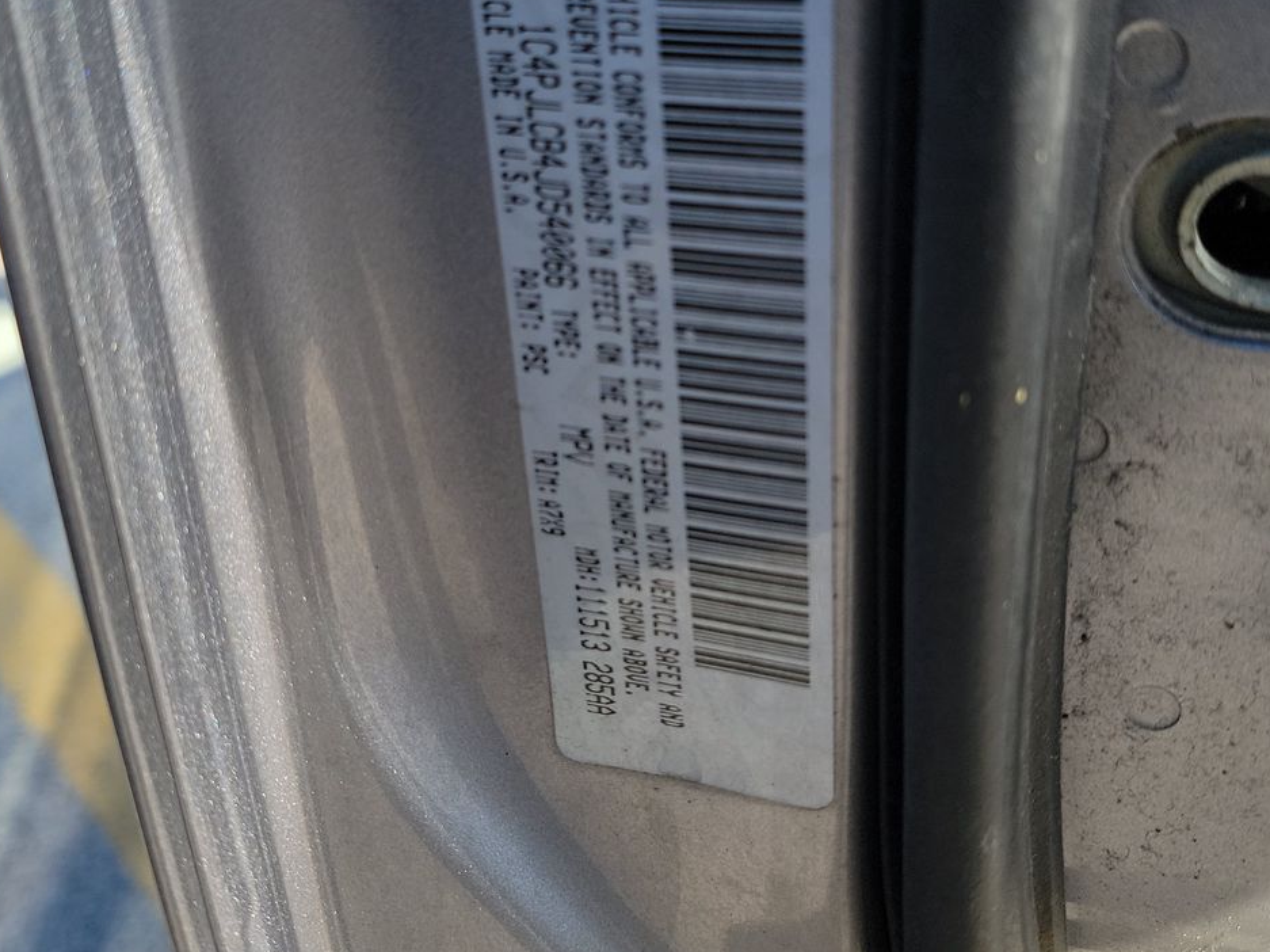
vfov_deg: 35.1
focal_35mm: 41
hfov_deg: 45.8
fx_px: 1504
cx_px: 633
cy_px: 411
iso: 50
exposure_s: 1/258
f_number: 1.8
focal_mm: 6.7
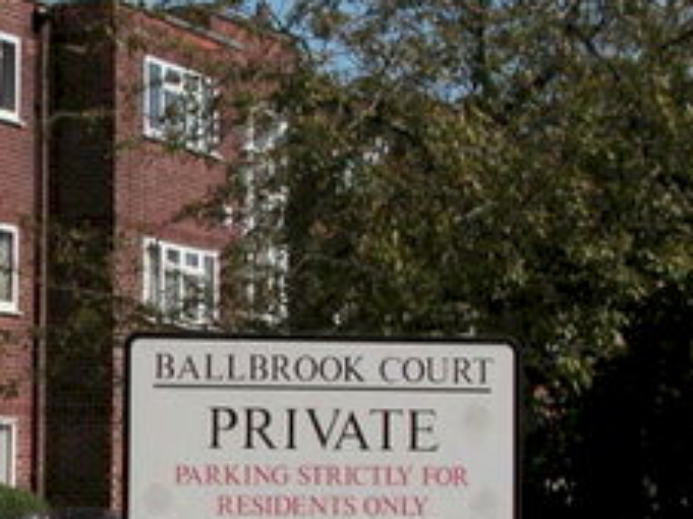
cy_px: 282
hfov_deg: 17.1
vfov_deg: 13.7
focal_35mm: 108
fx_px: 2161
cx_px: -220
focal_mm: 8.9
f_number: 6.3
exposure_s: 1/353
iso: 100
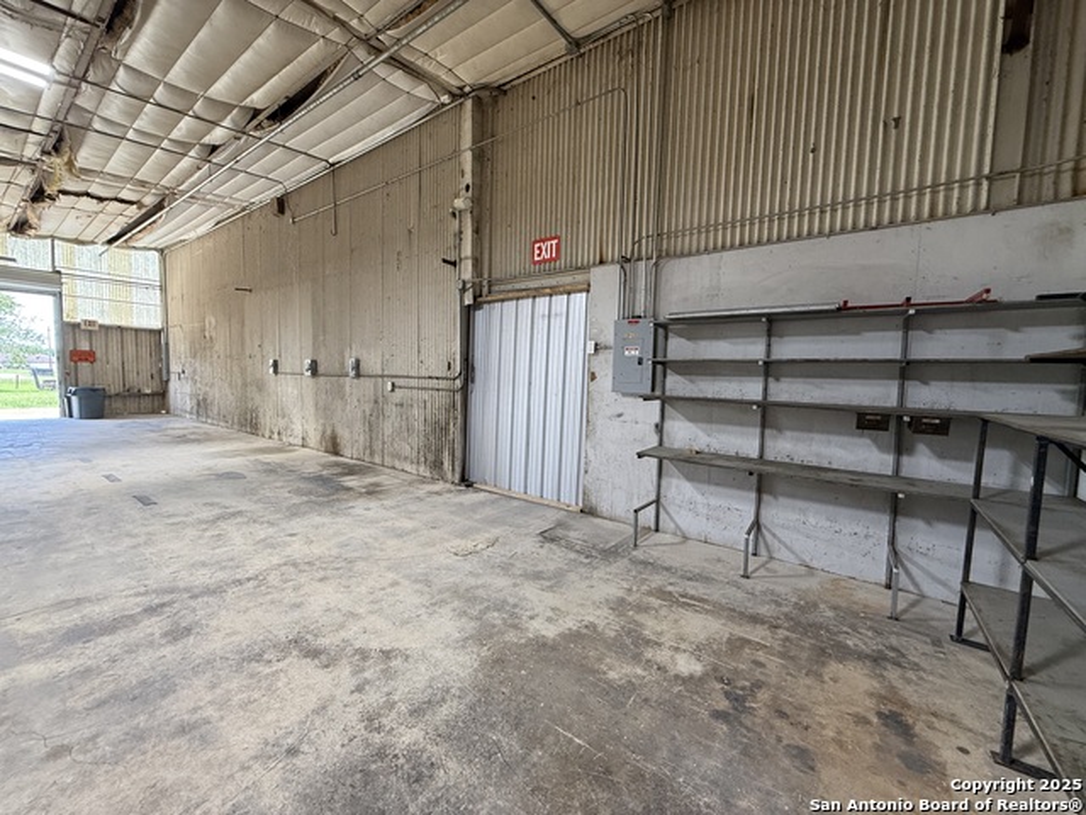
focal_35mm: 14
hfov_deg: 102.1
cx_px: 543
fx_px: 439
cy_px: 408
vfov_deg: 85.7
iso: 200
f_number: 2.2
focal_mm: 2.22
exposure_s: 1/120
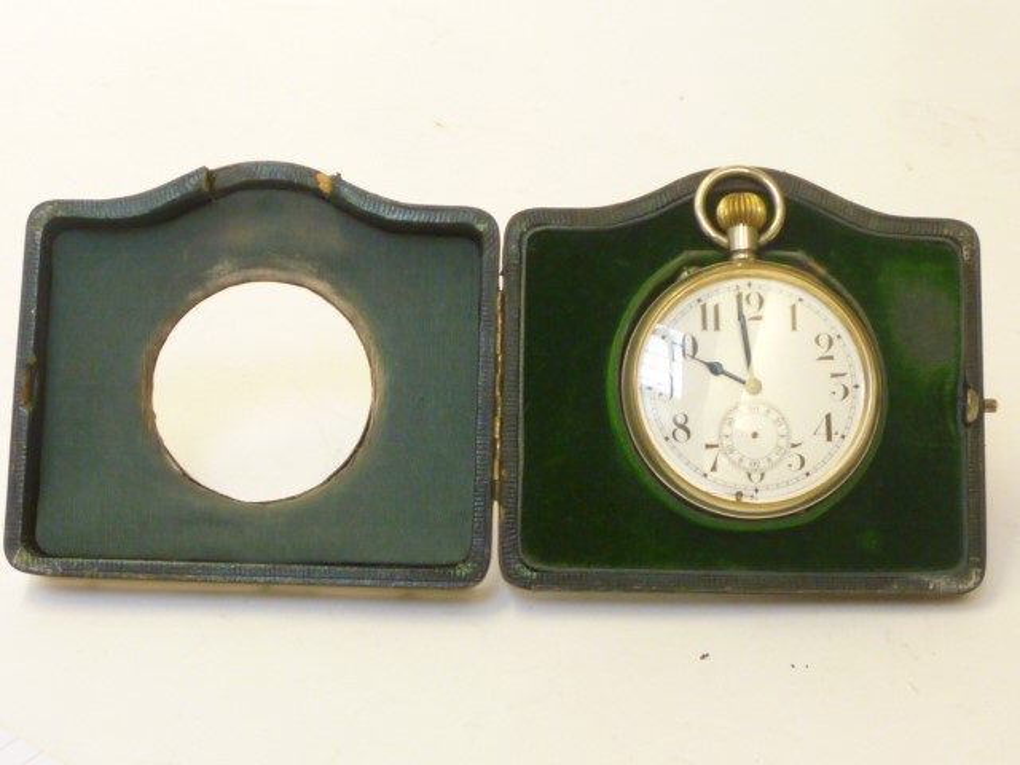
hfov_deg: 30.3
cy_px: 382
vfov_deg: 22.9
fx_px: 1886
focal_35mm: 64
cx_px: 510
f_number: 3.5
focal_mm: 5.8
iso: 200
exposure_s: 1/30
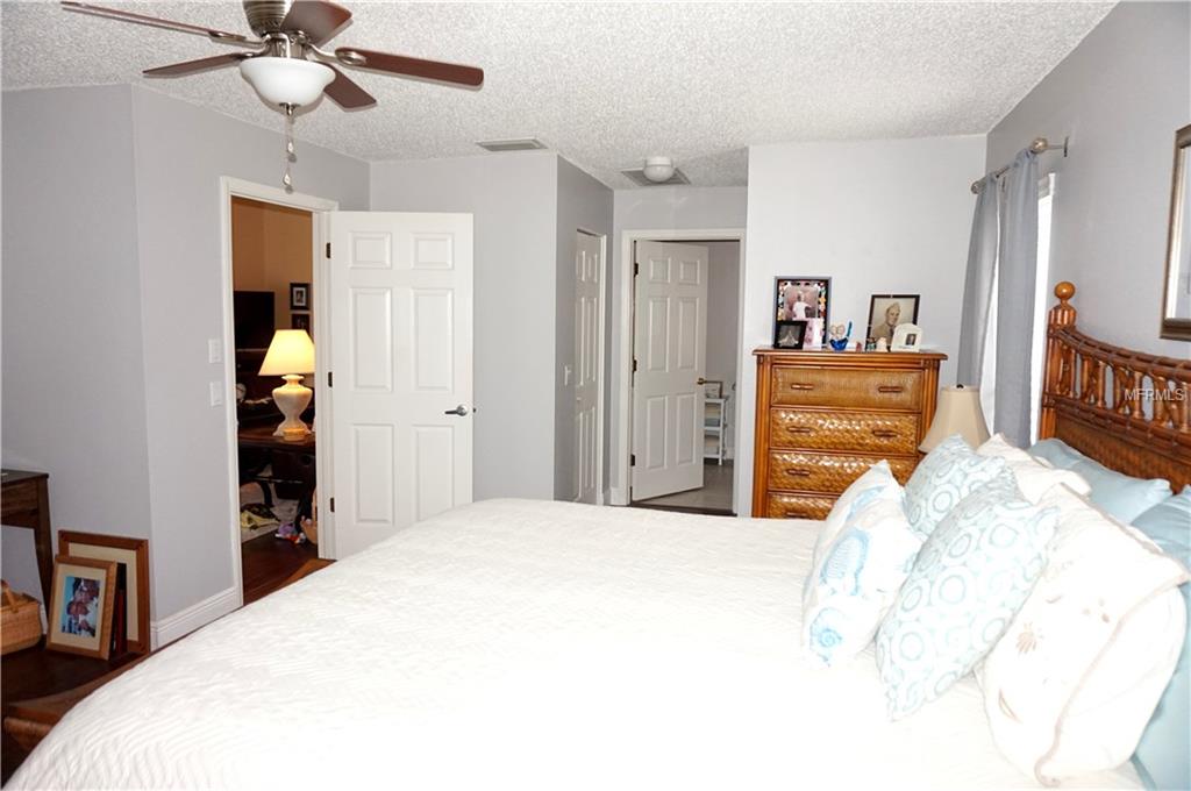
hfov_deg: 73.8
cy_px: 396
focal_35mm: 24
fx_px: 793
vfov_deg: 53.0
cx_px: 596
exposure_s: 1/160
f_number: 3.5
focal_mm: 16
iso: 800
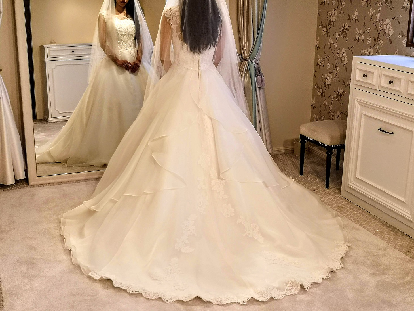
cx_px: 207
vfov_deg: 30.3
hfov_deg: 39.7
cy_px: 156
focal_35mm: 48
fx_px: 574
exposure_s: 1/164
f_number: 1.8
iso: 50
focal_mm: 3.95
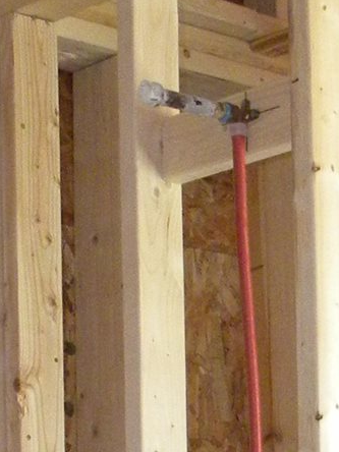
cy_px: 696
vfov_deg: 13.7
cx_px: 145
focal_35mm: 135
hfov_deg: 11.0
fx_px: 1763
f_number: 2.8
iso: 390
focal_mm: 4.6
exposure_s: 1/83.7
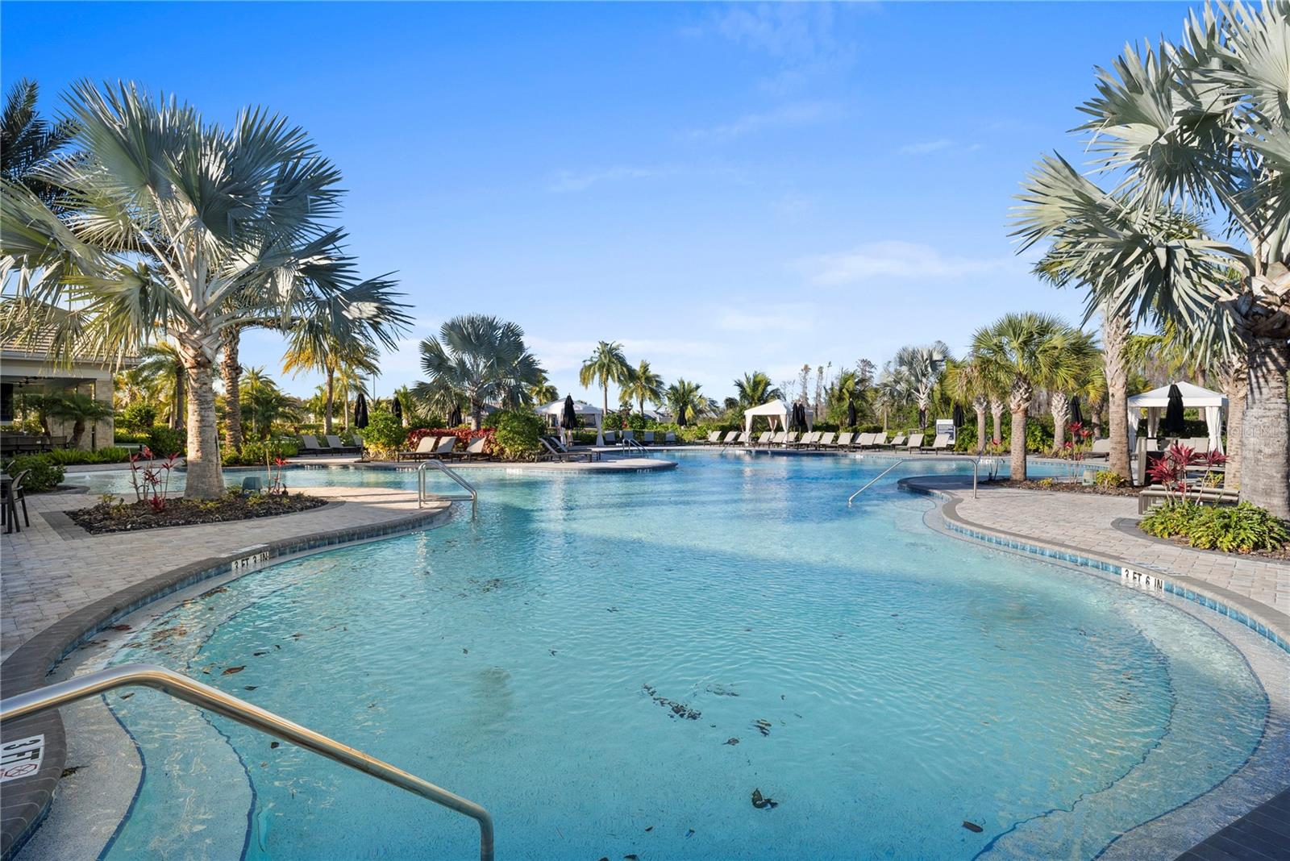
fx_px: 645
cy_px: 430
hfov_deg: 90.0
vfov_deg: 67.4
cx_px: 645
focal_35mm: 18
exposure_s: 1/125
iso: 80
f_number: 9
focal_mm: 18
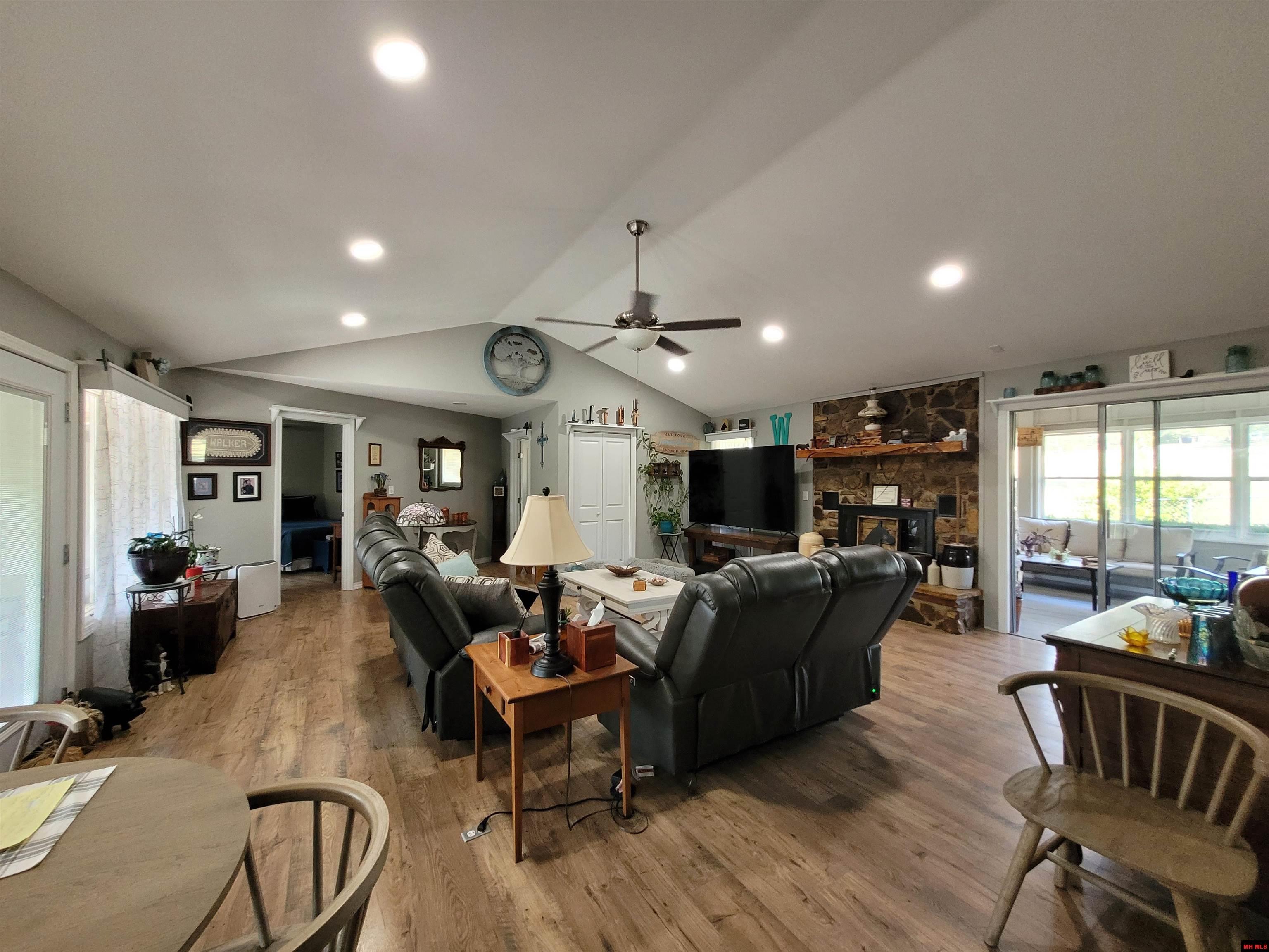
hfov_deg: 106.2
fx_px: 477
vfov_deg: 89.9
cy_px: 476
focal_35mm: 13
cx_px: 634
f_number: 2.2
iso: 320
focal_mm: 1.74
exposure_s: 1/60
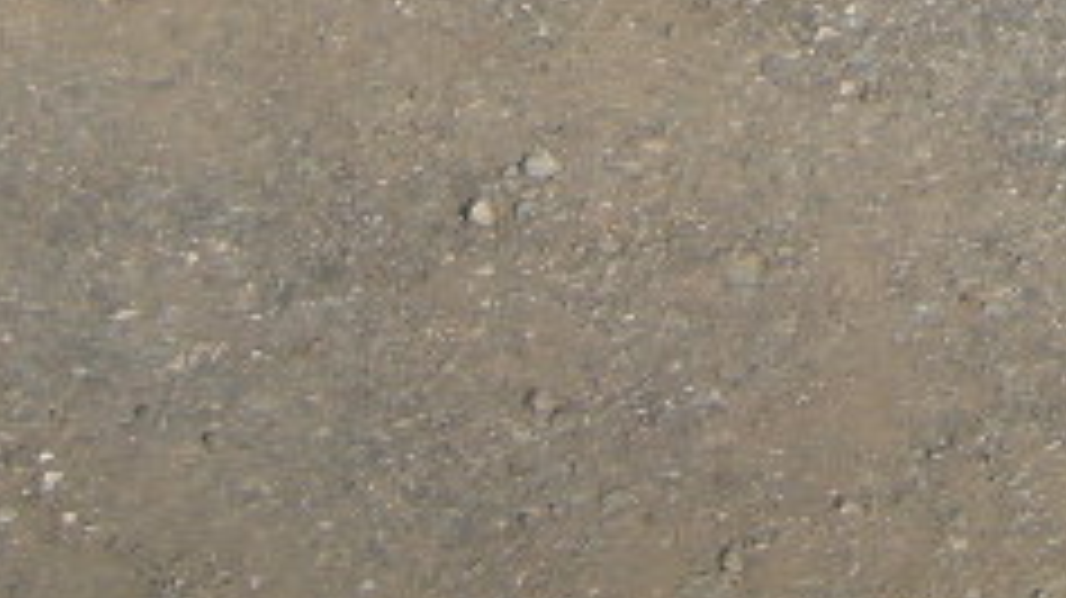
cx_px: 1538
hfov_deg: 15.2
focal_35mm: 132
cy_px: -994
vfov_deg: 8.2
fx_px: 3729
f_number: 5.6
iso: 64
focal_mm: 4.7
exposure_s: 1/237
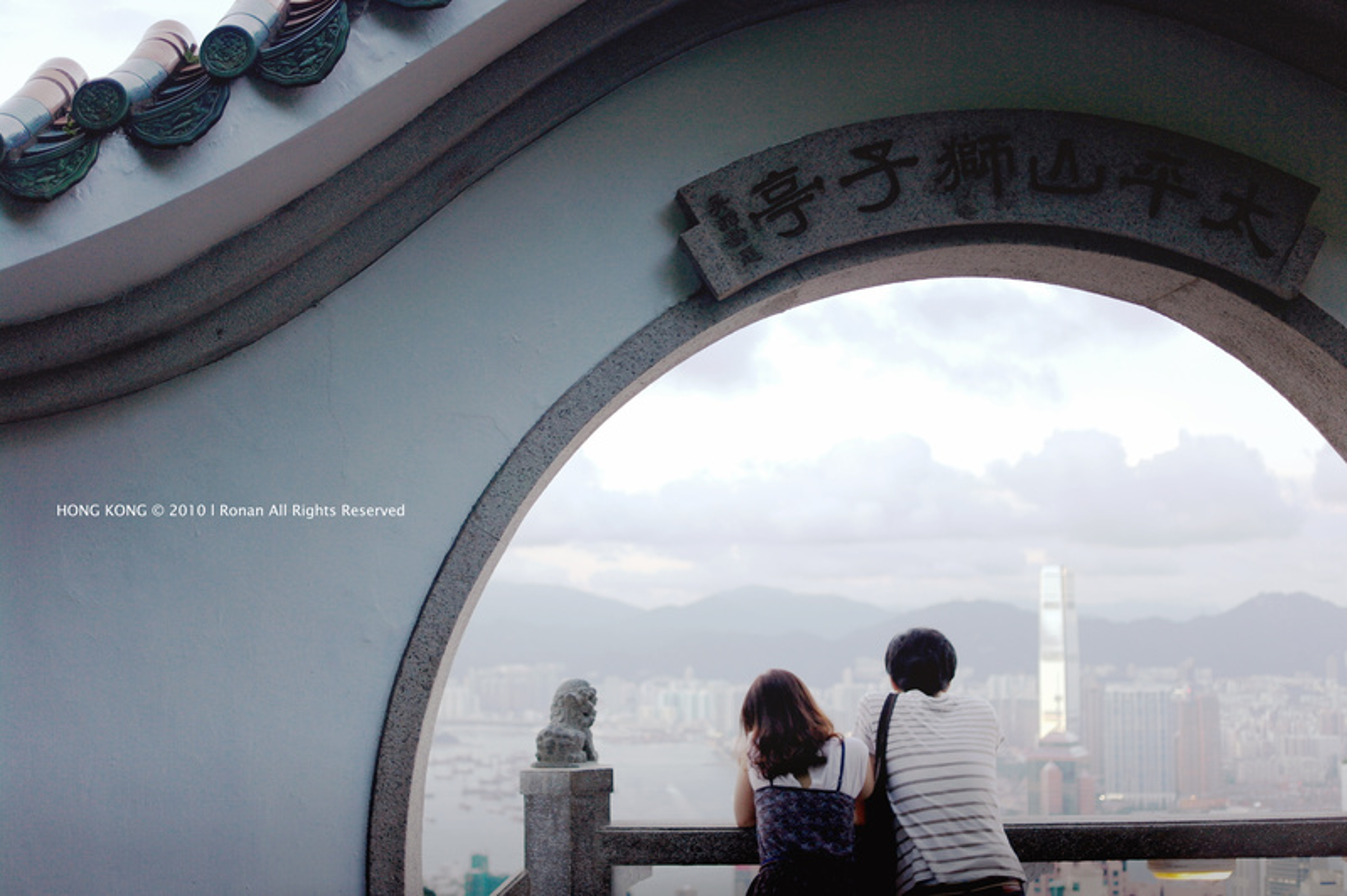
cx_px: 674
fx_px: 1720
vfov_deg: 29.2
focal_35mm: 46
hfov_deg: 42.8
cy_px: 448
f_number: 2
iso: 100
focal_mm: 30
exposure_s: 1/45
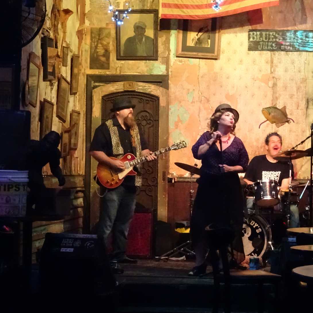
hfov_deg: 14.4
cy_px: 156
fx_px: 1238
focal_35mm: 121
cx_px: 200
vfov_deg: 14.4
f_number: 5
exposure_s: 1/15
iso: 3200
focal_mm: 17.49
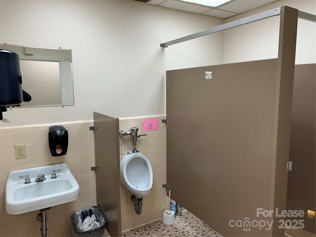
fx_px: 237
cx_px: 158
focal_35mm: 26
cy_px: 118
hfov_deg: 67.3
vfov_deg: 53.1
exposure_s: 1/120
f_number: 1.5
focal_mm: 5.7
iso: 40
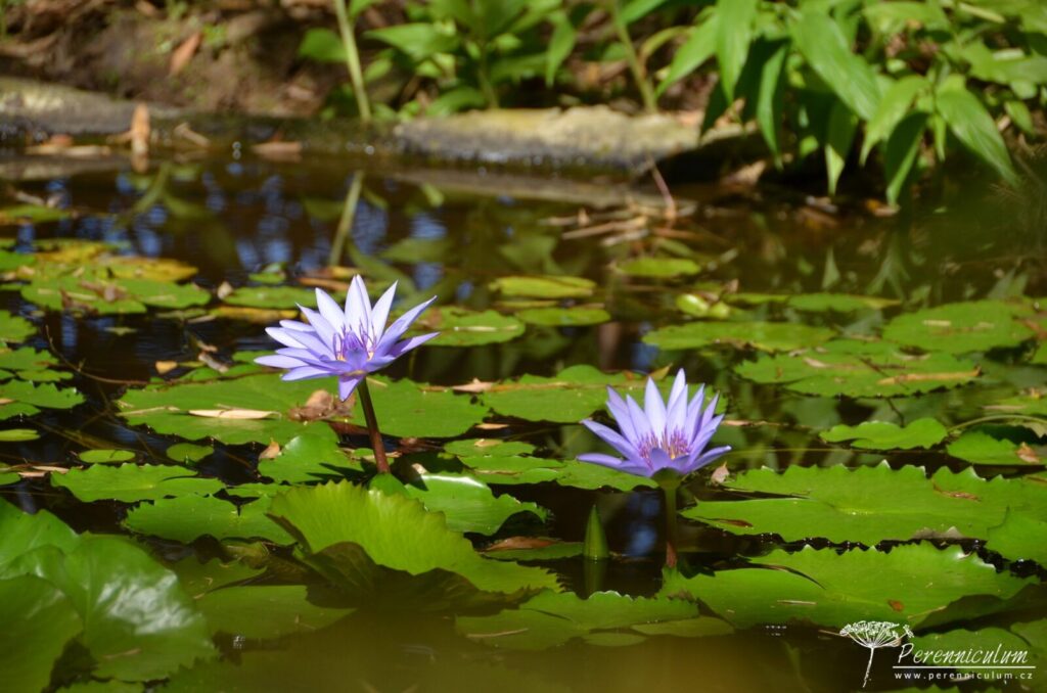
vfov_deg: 4.6
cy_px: 346
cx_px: 524
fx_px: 8706
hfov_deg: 6.9
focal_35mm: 300
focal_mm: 200
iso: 400
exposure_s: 1/1600
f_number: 5.6
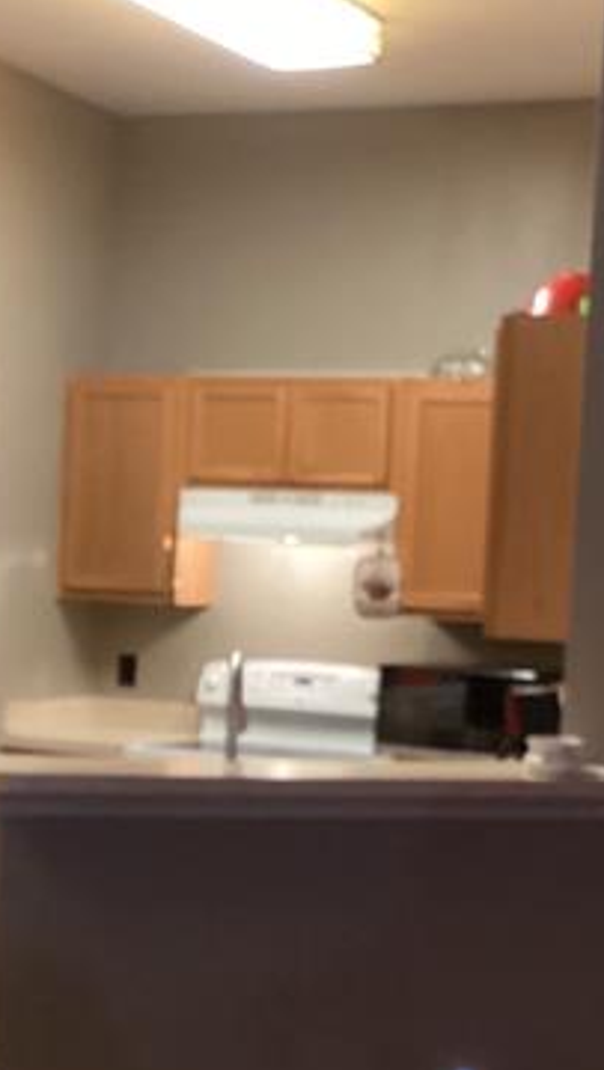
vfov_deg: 29.3
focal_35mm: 72
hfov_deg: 16.8
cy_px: 639
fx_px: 2046
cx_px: 247
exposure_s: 1/40
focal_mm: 3.3
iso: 400
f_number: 2.4
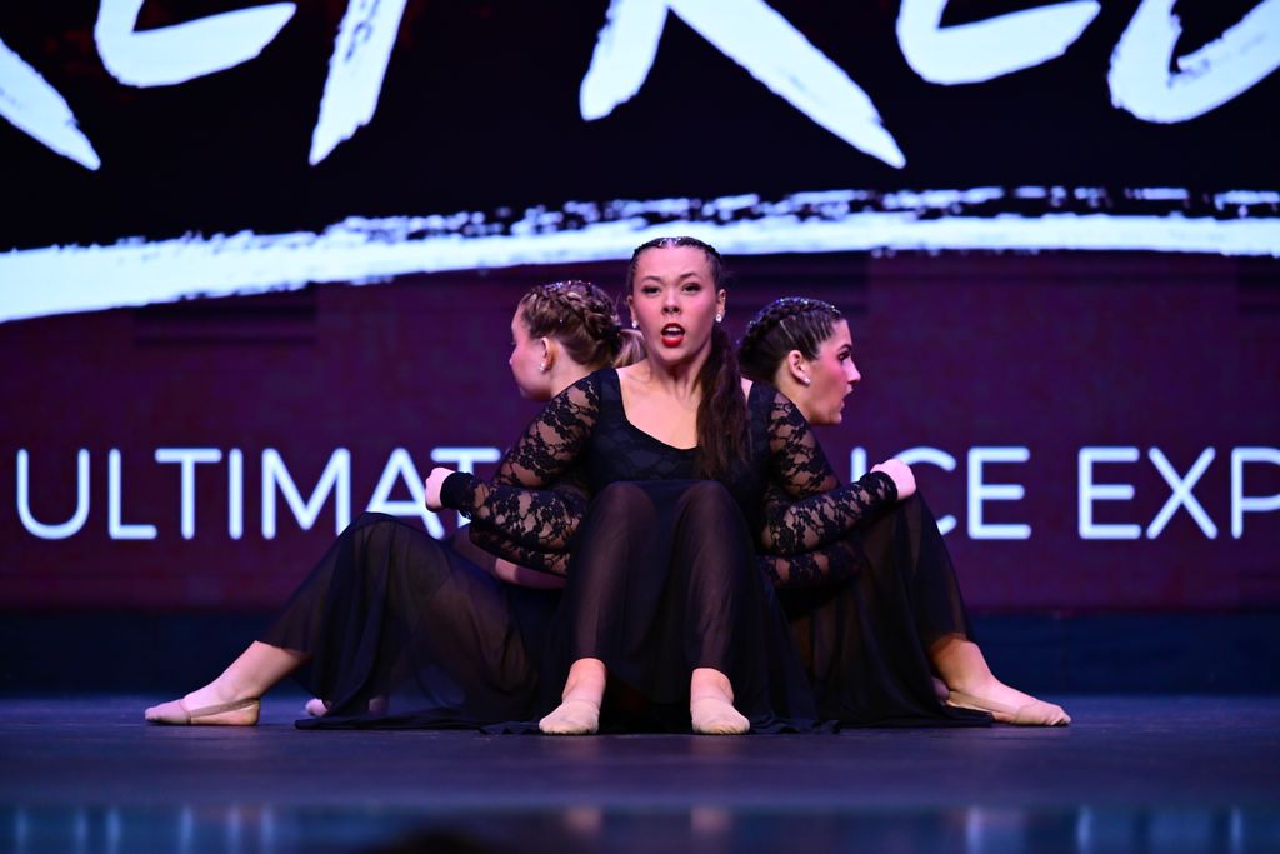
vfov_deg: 8.9
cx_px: 640
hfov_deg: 13.2
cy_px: 427
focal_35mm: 155
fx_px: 5512
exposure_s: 1/800
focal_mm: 155
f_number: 3.2
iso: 3200
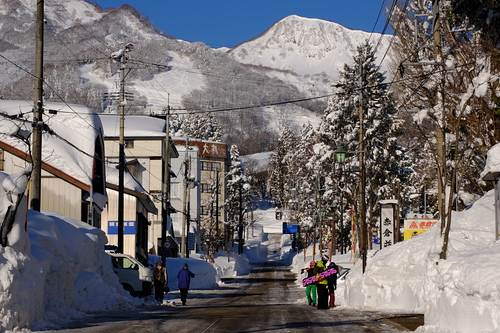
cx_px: 250
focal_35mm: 105
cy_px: 166
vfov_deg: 13.0
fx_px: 1458
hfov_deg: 19.5
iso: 200
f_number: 16
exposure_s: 1/300
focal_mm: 70
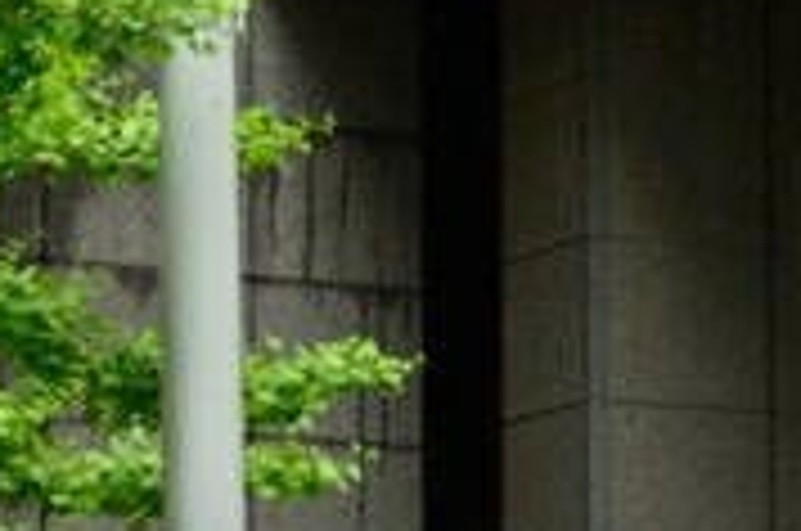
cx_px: -1210
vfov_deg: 5.5
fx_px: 5375
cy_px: 1184
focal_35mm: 242
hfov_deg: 7.8
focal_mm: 28
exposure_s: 1/160
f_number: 3.5
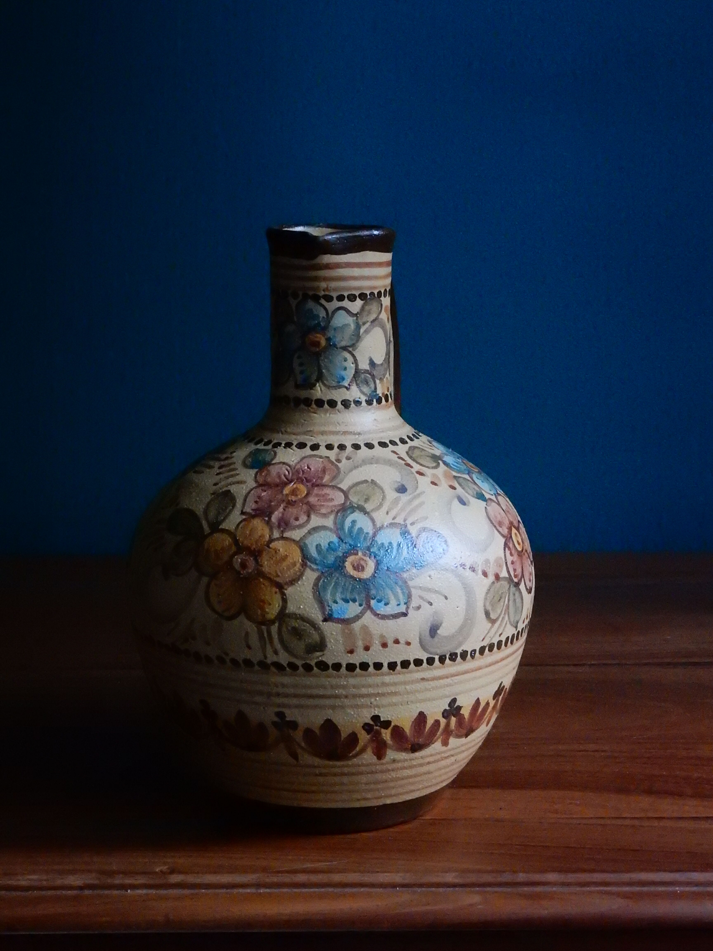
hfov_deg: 20.7
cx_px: 356
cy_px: 476
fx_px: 1950
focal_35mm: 71
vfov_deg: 27.4
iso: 1600
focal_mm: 12.6
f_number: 4.8
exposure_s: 1/50
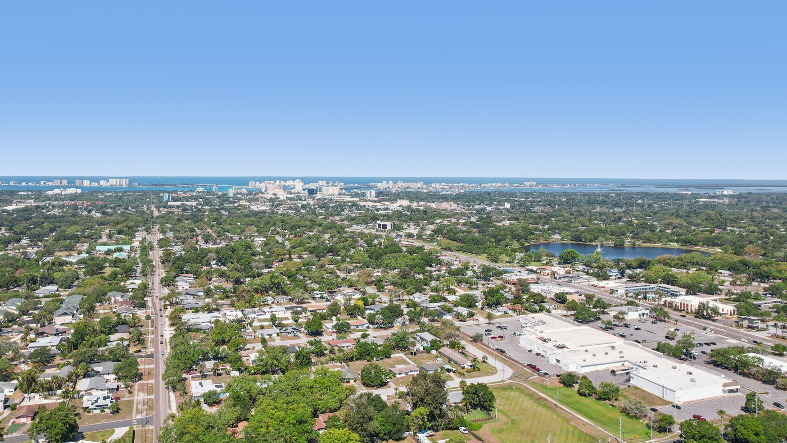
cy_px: 178
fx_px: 563
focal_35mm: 27
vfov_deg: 42.7
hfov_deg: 69.5
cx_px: 340
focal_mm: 8.4
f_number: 2.8
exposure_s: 1/2000
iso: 100
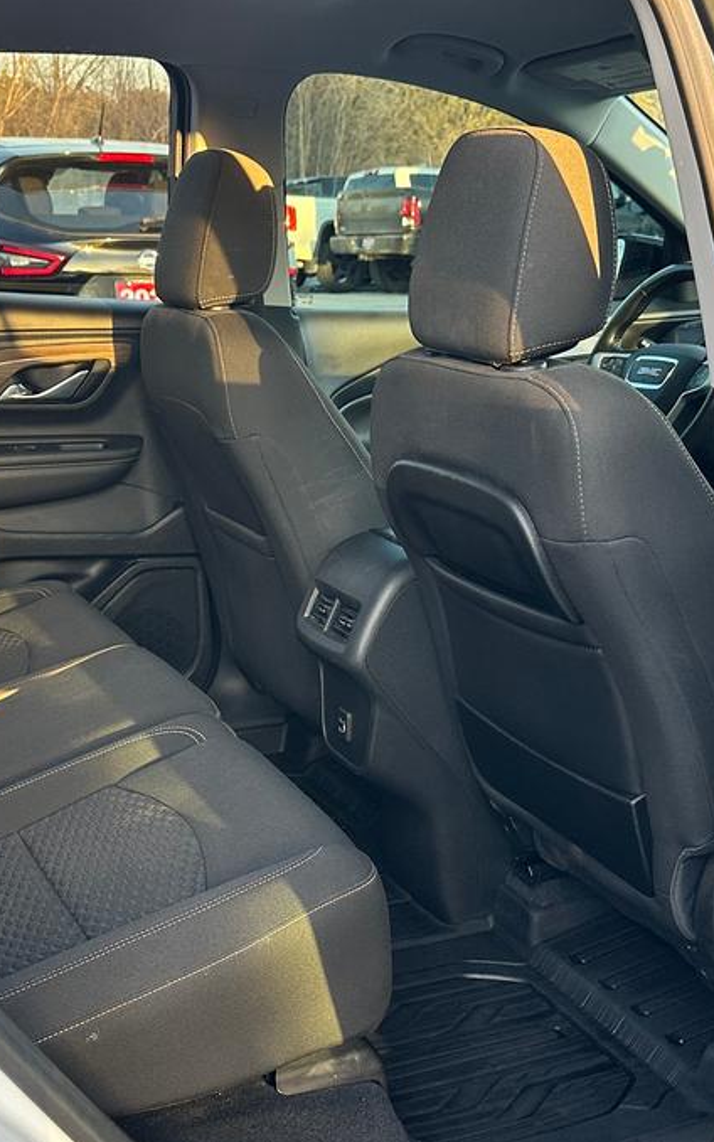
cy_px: 642
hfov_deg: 26.9
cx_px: 328
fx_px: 1494
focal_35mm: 48
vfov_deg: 41.8
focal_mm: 6.86
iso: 125
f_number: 1.78
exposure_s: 1/121
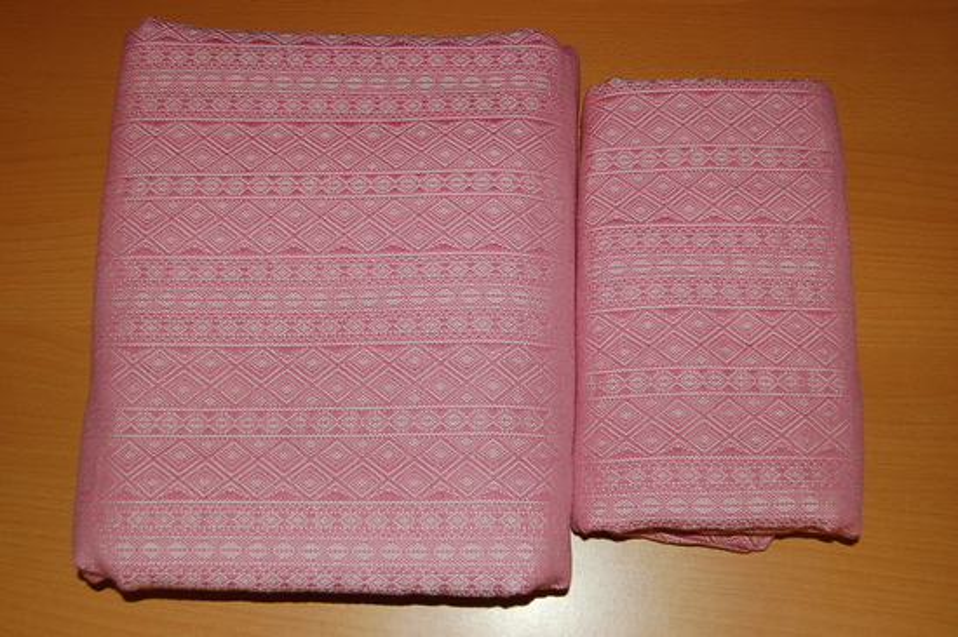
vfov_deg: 34.2
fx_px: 1037
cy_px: 318
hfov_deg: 49.6
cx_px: 479
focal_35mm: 39
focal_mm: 26
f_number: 4.2
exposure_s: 1/60
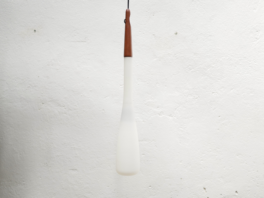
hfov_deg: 46.8
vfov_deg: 36.0
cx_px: 132
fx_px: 305
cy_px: 99
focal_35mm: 40
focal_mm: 20
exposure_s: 1/60
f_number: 1.7
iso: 250
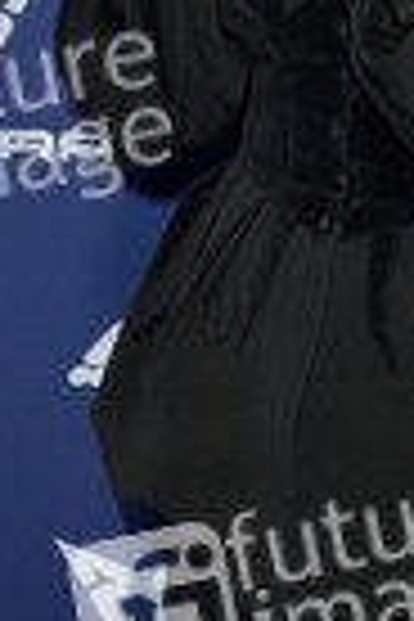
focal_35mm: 203
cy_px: -86
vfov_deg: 10.0
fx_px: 3501
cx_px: 432
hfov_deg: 6.7
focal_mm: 70
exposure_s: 1/200
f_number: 5.6
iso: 1000
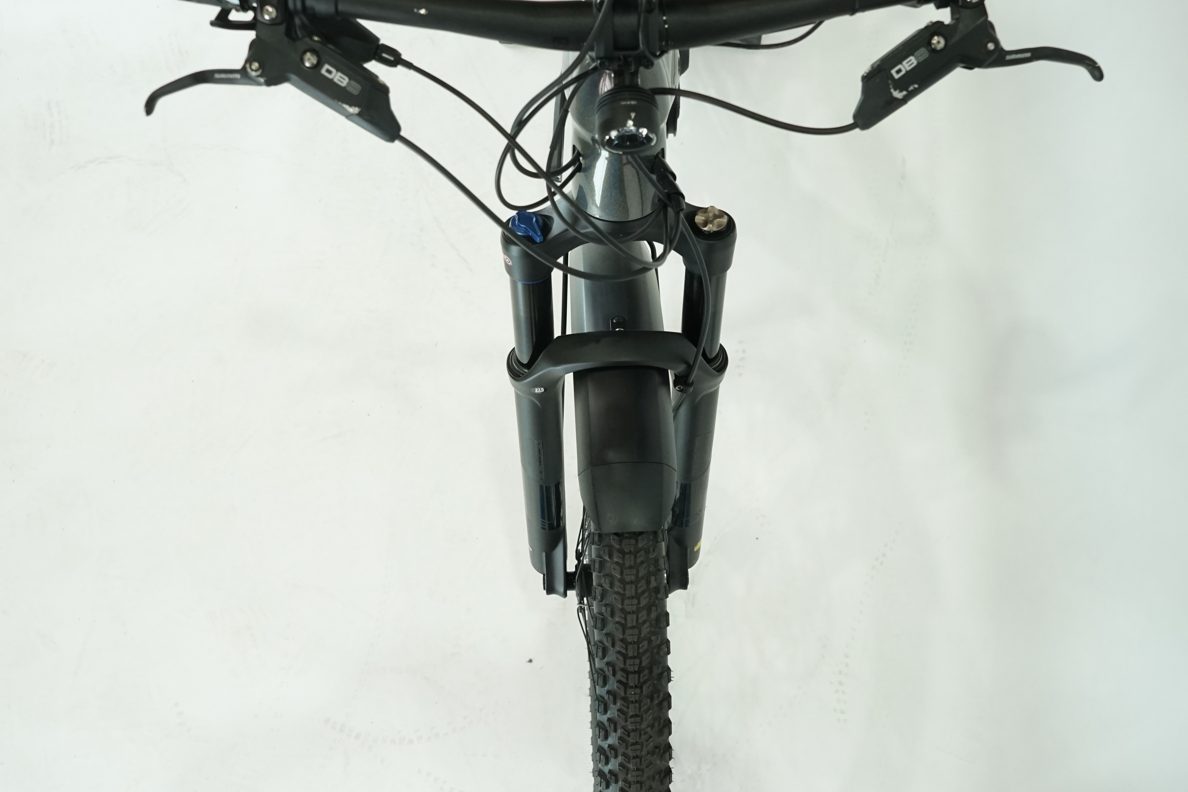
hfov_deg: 51.9
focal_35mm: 37
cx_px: 634
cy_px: 383
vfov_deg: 35.9
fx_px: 1221
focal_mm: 28
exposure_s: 1/200
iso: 1600
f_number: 5.6
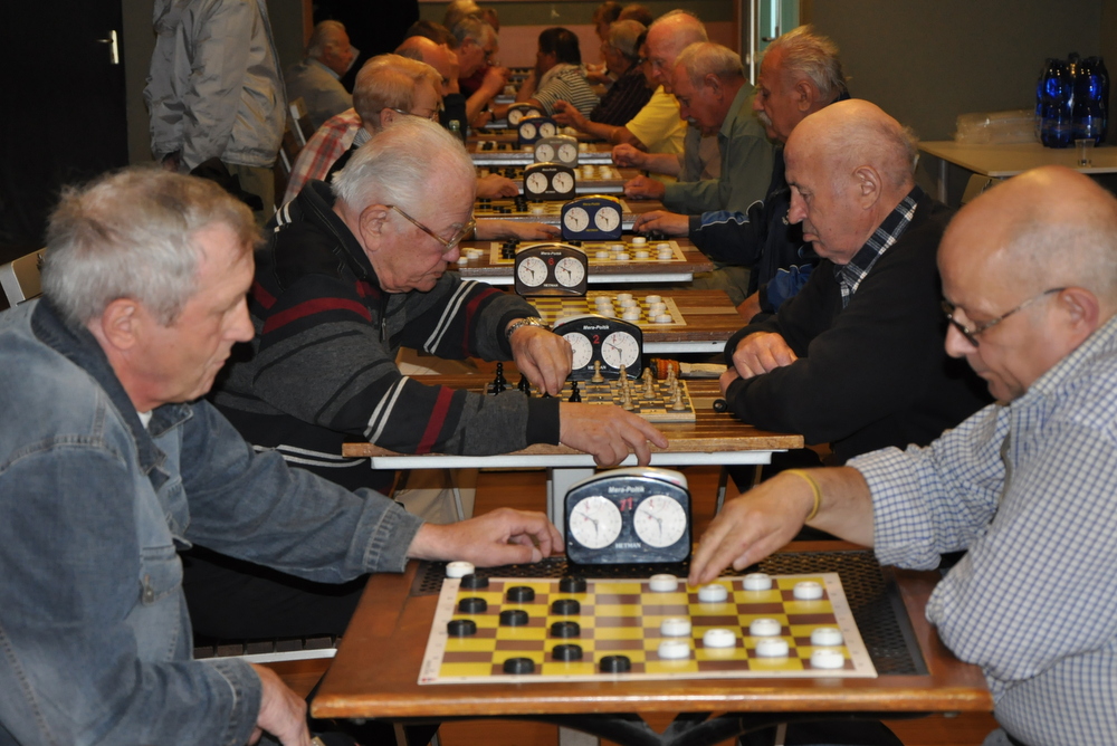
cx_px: 558
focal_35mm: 78
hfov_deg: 26.0
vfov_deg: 17.5
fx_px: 2421
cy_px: 373
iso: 800
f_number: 5
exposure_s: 1/60
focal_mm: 52
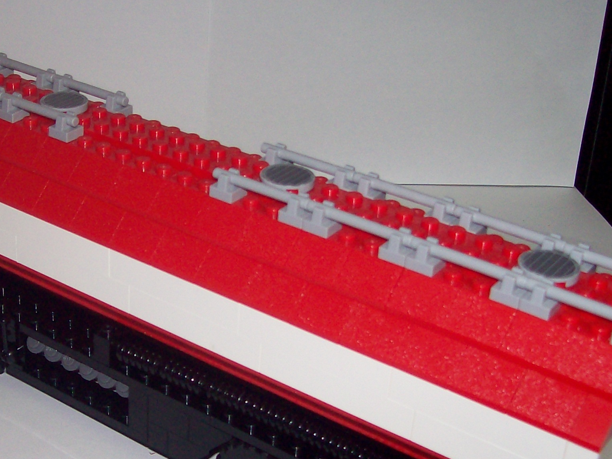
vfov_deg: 21.9
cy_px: 278
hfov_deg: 28.4
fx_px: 1184
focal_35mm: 67
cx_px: 136
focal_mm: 6
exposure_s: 1/64
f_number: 2.7
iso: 80
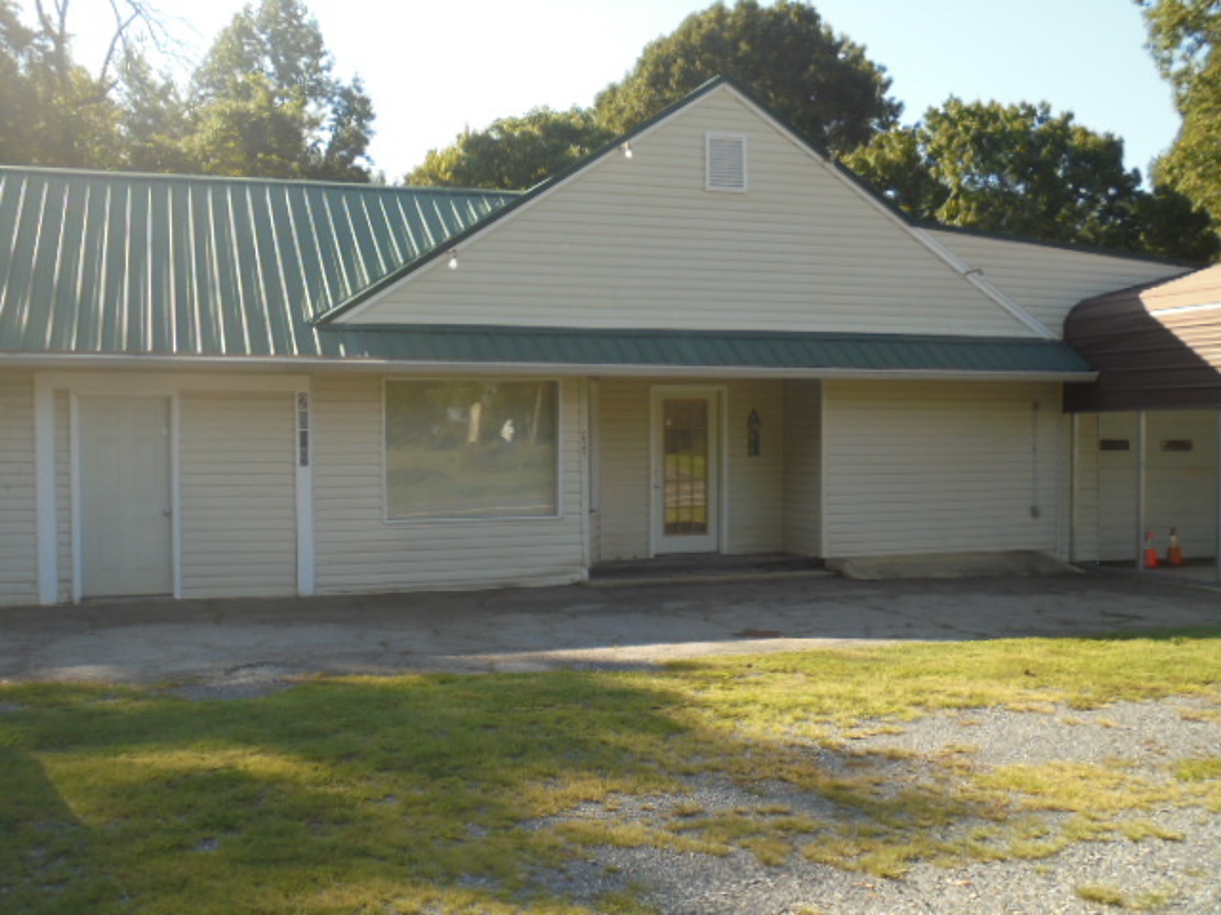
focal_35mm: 38
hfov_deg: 49.0
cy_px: 458
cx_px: 610
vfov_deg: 37.7
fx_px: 1340
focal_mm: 6.9
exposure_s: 1/250
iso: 100
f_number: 4.2
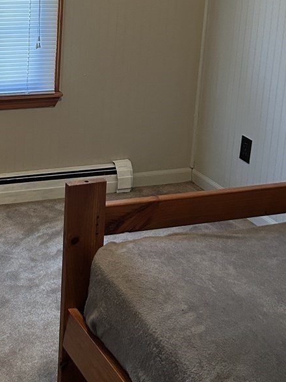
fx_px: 749
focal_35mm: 68
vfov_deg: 28.0
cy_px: 82
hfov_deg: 21.1
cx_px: 27
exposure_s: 1/60
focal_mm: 5.7
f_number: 1.5
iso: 250
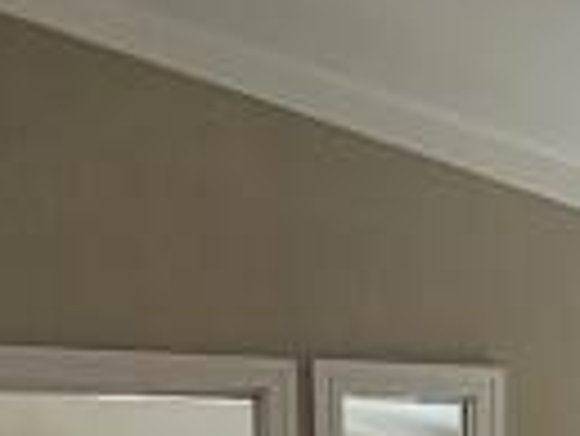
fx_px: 1727
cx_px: 567
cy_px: 1025
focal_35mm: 103
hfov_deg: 18.6
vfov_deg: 11.9
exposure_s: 1/162
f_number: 2.2
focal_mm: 2.2
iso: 50
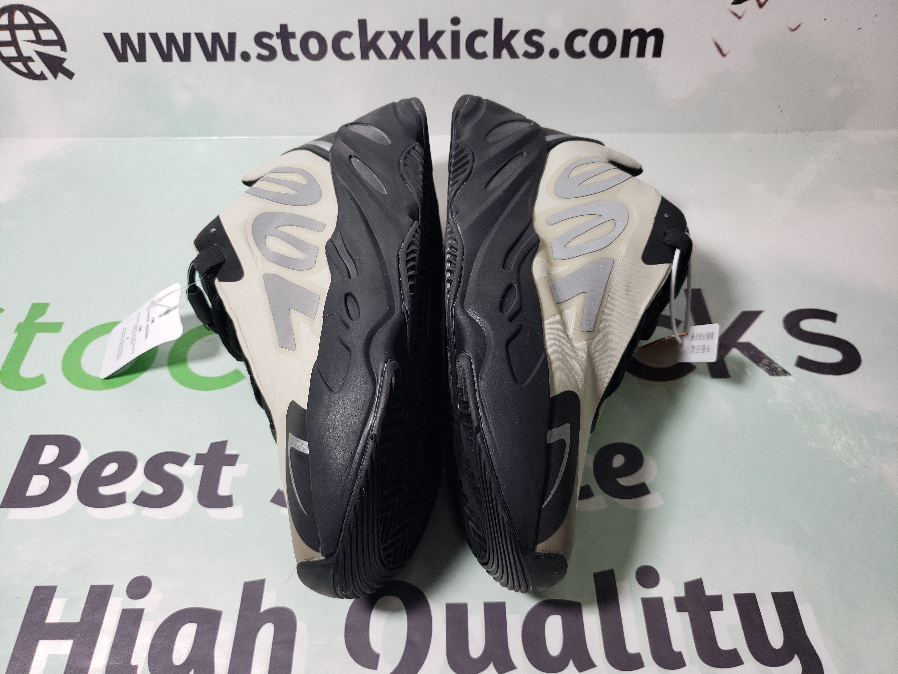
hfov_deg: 67.3
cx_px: 449
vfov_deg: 53.1
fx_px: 674
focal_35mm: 26
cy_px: 337
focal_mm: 4.3
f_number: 1.5
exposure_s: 1/326
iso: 50
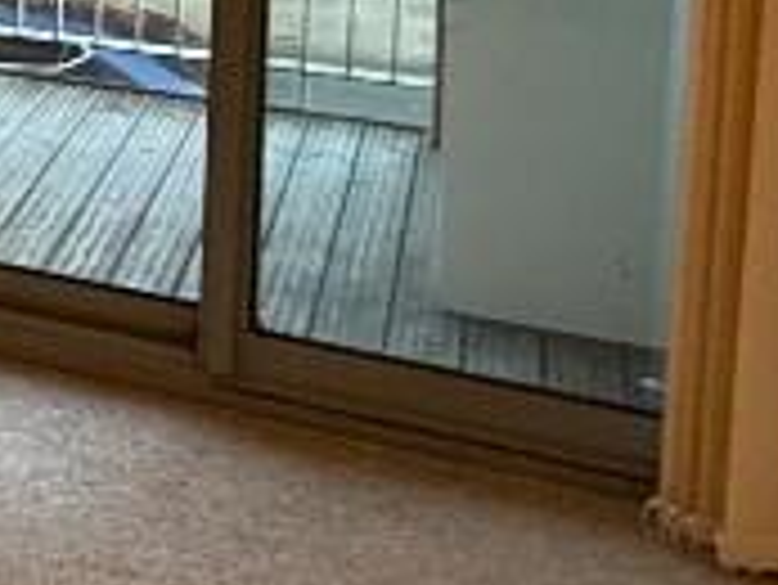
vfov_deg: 16.2
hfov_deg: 17.5
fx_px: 1867
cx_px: -733
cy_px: -310
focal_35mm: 83
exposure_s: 1/50
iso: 200
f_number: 2.2
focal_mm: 2.22
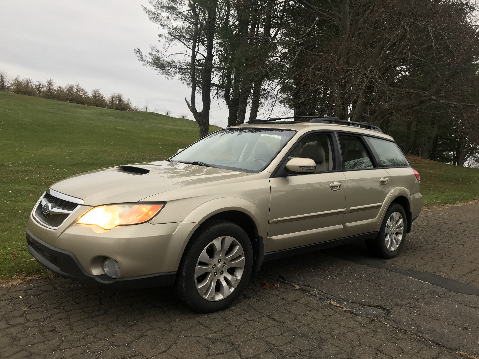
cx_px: 240
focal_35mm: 28
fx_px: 387
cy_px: 180
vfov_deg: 49.7
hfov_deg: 63.4
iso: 25
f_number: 1.8
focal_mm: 3.99
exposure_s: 1/40
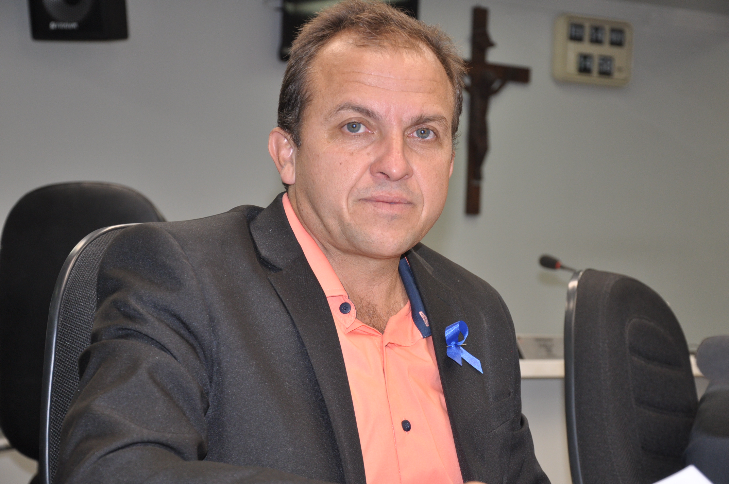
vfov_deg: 17.4
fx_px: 1578
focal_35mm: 78
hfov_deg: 26.0
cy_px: 242
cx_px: 364
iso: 640
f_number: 5
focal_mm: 52
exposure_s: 1/60
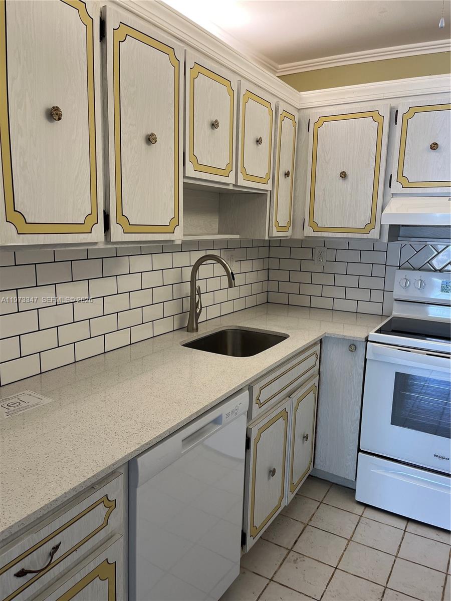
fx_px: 452
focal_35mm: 26
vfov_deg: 67.3
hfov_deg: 53.1
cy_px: 300
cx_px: 226
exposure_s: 1/60
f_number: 1.6
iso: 64
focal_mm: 5.1
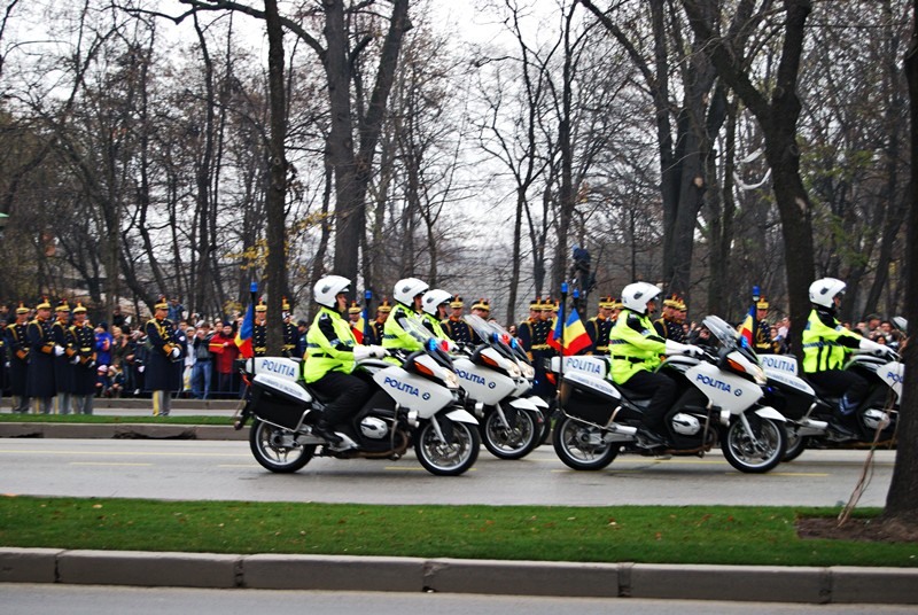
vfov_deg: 19.8
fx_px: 1762
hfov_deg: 29.2
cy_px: 308
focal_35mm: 69
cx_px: 459
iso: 400
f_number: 5.6
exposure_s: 1/80
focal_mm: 46
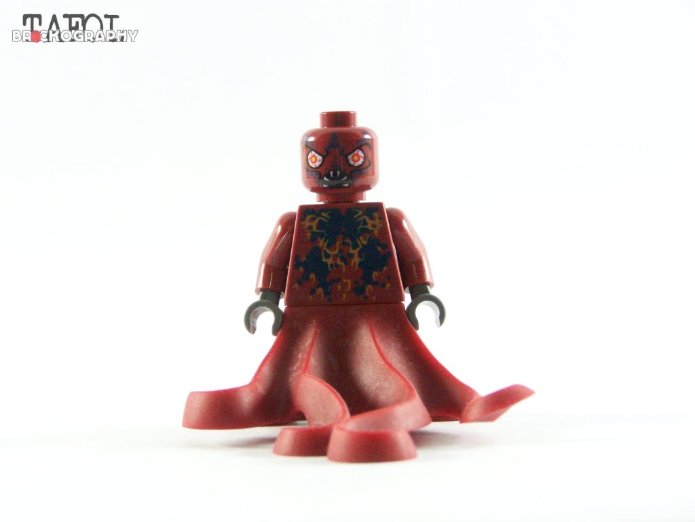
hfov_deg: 18.7
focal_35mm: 105
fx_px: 2108
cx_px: 348
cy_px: 261
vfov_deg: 14.1
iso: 400
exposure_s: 1/60
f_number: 4
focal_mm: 17.5
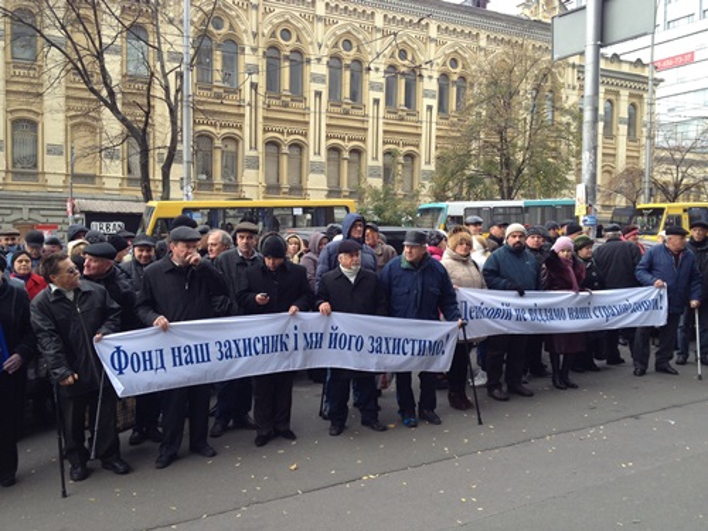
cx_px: 354
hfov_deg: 52.6
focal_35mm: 35
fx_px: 716
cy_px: 266
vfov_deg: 40.7
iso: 50
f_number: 2.4
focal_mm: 4.28
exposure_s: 1/137
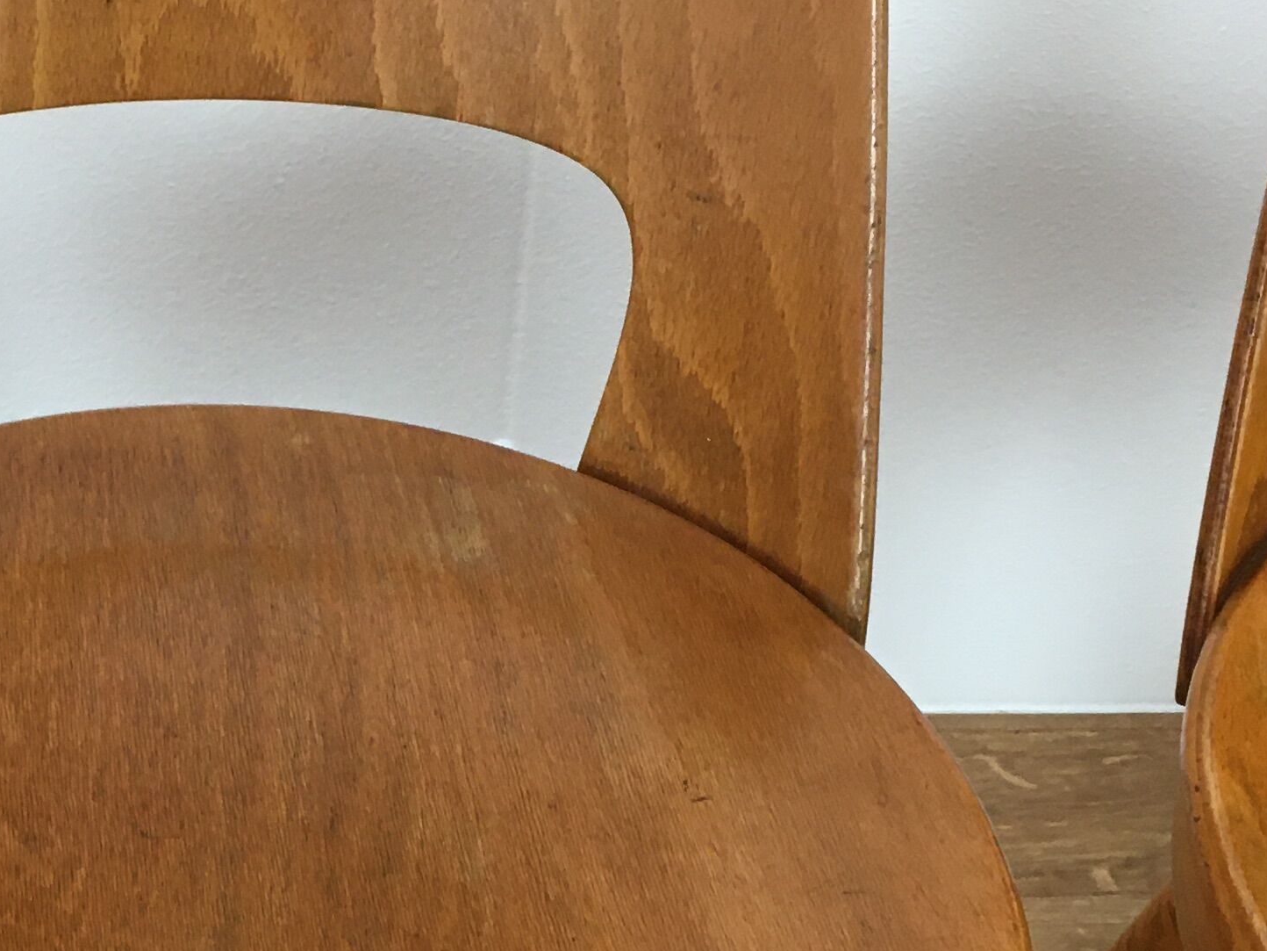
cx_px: 128
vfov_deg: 18.2
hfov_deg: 23.5
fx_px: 2965
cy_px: 617
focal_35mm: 81
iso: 50
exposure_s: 1/33
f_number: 2.2
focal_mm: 4.15
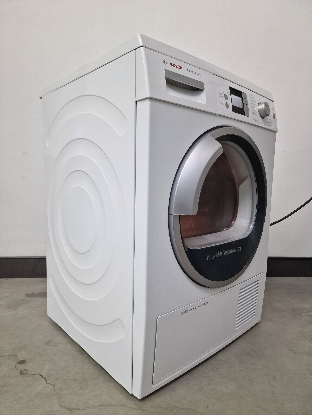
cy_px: 208
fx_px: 276
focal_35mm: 23
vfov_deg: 73.9
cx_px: 156
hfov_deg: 58.9
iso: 250
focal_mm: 6.4
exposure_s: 1/100
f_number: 1.8
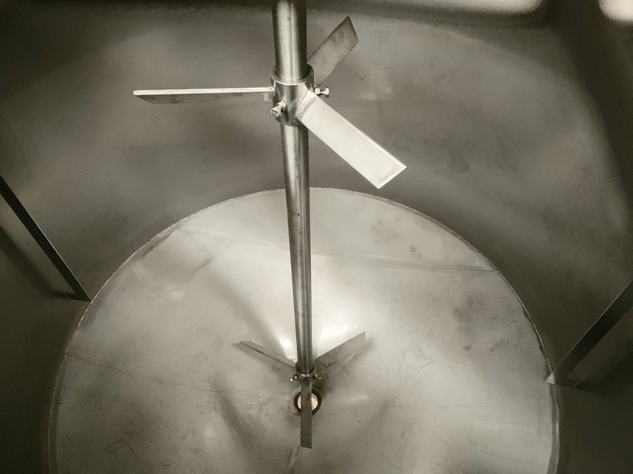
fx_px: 475
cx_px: 316
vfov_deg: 53.1
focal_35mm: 26
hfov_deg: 67.3
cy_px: 237
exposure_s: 1/30
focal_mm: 4.25
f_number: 1.8
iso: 800
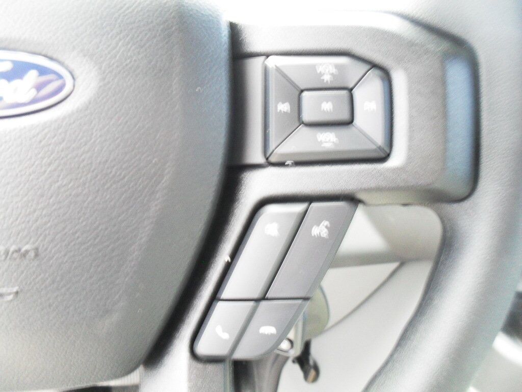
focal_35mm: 35
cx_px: 261
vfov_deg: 40.7
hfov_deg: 52.6
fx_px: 528
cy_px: 196
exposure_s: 1/8
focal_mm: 6.3
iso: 200
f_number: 3.2
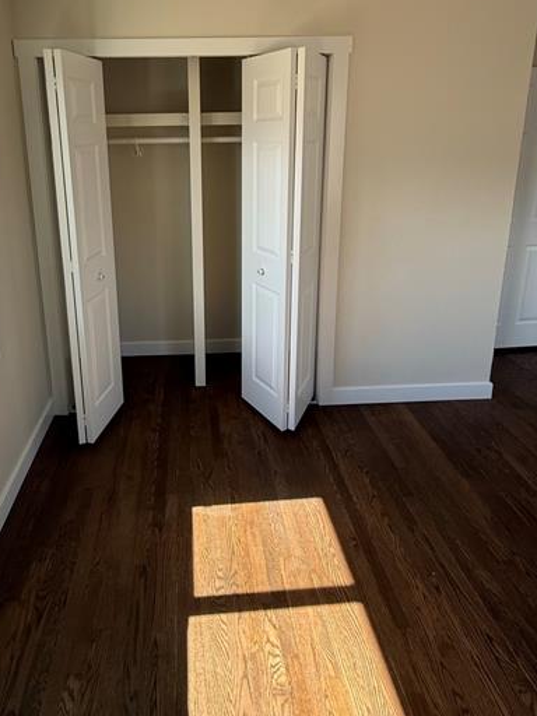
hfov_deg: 62.6
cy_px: 224
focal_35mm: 21
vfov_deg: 75.8
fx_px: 434
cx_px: 201
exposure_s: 1/99
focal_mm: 2.22
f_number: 2.2
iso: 80
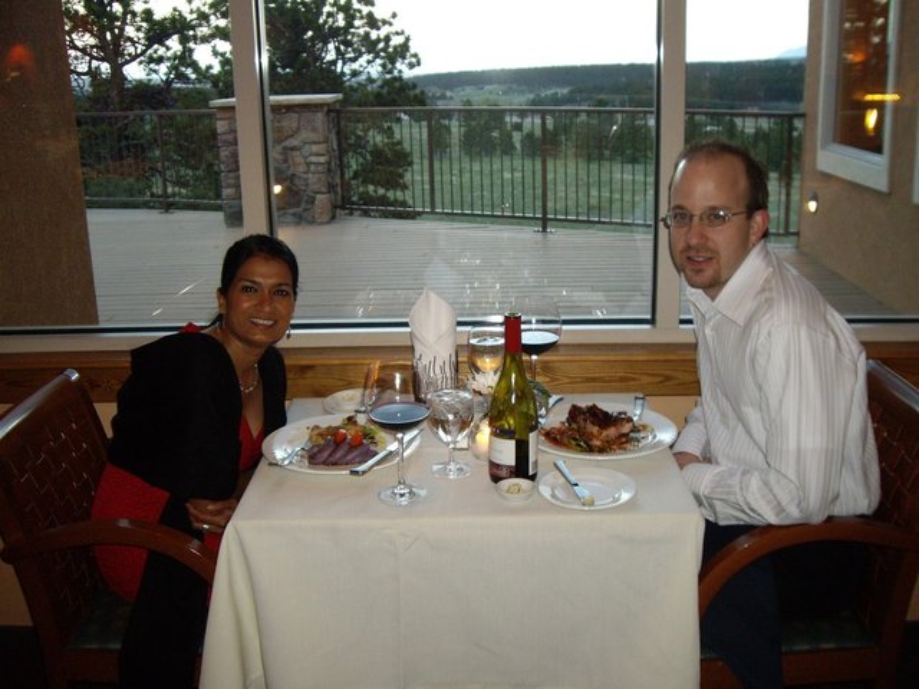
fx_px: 1009
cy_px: 344
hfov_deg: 49.0
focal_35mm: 38
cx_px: 460
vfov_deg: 37.7
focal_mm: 6.2
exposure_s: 1/15
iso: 200
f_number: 2.7
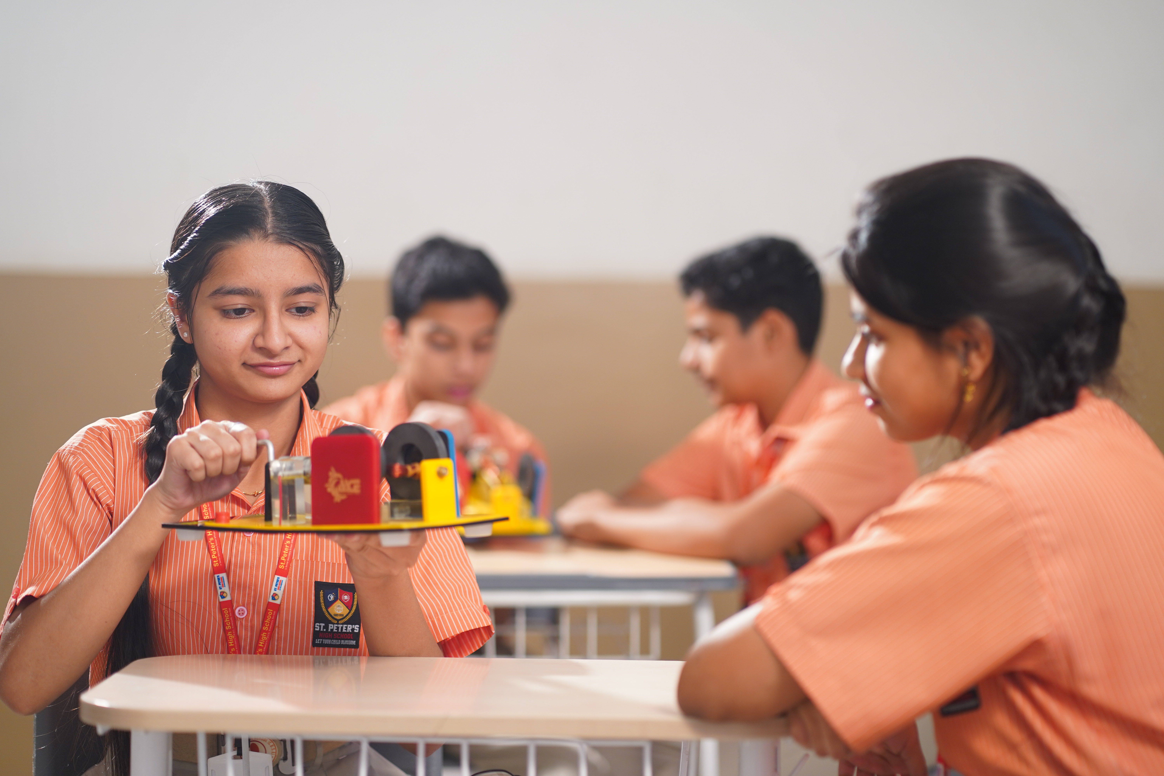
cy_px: 388
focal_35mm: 85
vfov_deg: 16.1
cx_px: 582
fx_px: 2748
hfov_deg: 23.9
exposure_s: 1/200
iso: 400
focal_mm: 85
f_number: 2.2
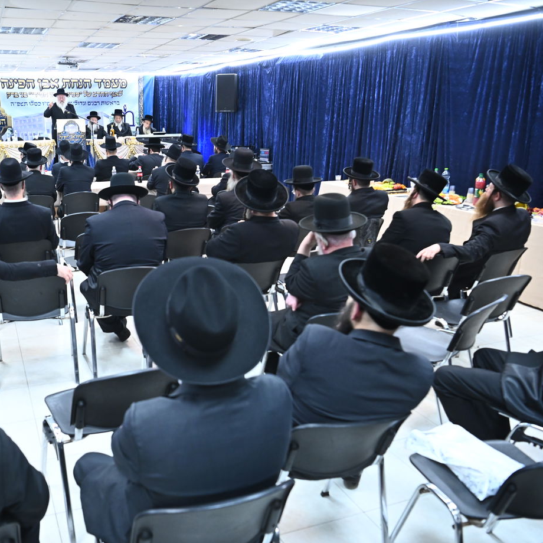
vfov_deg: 52.5
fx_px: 550
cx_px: 175
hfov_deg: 51.4
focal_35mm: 31
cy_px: 274
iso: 2500
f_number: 3.5
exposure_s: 1/125
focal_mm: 24
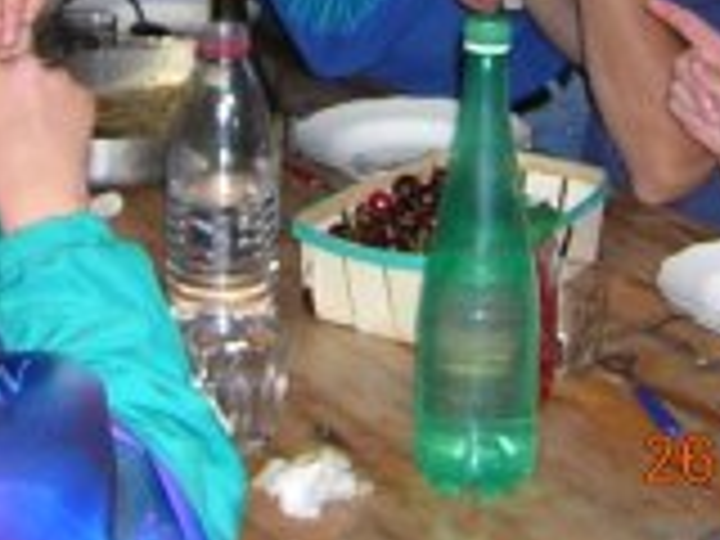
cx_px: 351
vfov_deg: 14.1
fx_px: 2101
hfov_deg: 19.4
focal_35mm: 101
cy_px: -140
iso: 201
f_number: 2.6
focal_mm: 4.7
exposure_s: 1/60.1
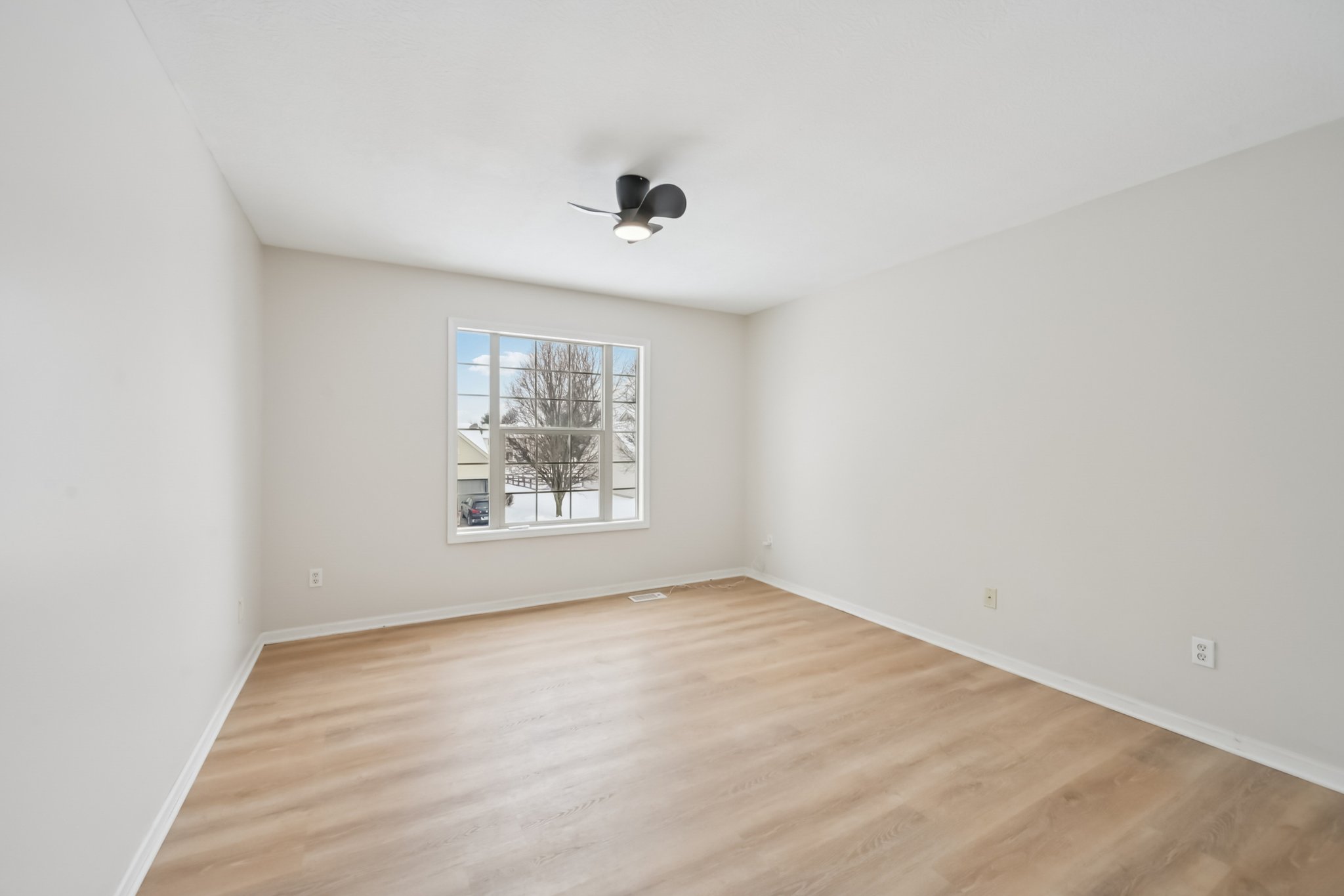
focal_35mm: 14
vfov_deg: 81.2
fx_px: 523
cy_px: 448
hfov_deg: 104.3
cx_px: 672
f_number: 8
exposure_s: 1/320
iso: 500
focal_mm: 14
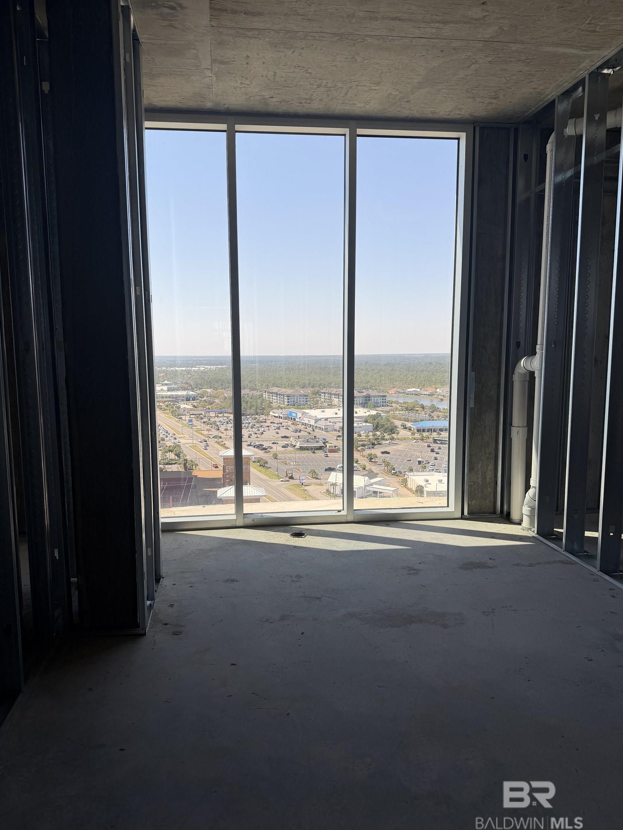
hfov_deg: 54.9
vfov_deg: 69.4
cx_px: 299
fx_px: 600
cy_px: 428
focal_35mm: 25
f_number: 1.78
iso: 80
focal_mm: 6.76
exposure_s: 1/967
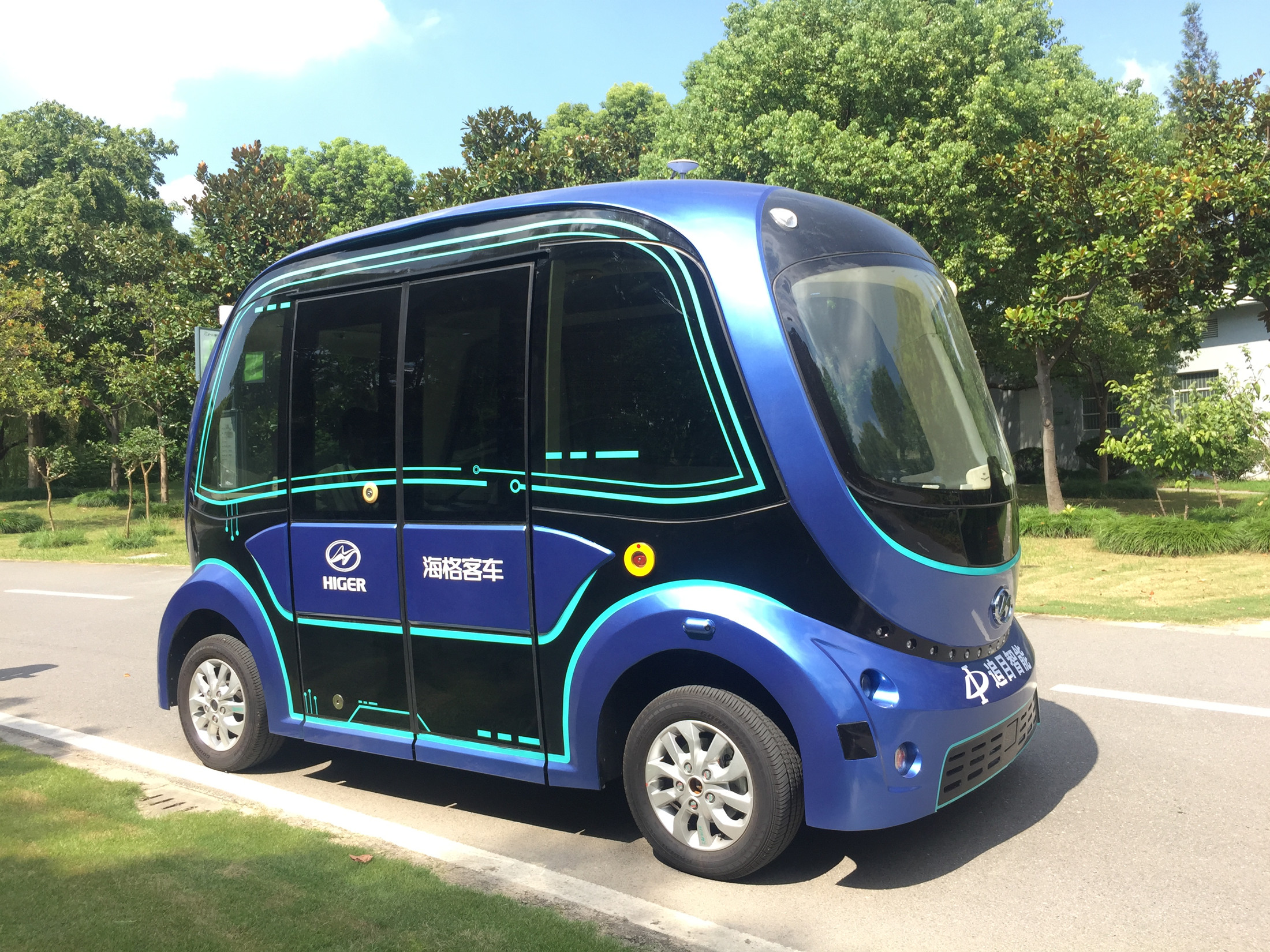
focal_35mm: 29
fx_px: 1064
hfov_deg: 61.7
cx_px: 635
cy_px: 476
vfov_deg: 48.2
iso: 32
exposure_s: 1/608
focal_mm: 4.15
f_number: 2.2
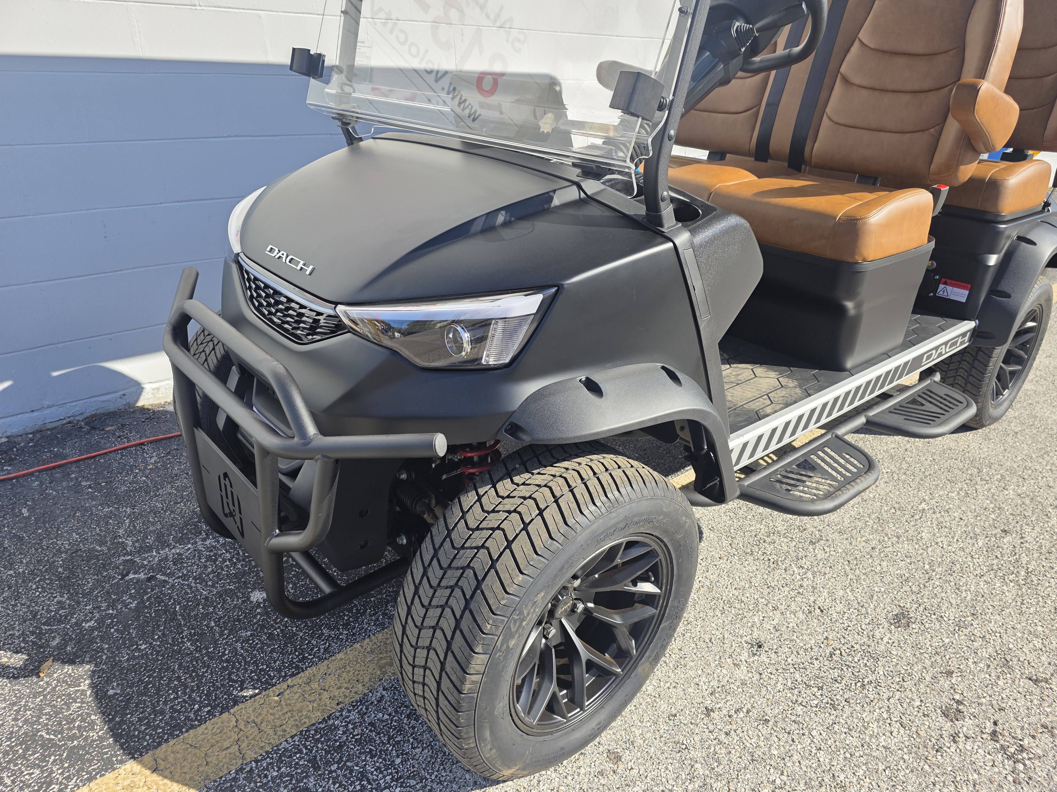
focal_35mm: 23
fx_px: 702
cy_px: 396
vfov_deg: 58.9
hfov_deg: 73.9
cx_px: 528
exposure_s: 1/4333
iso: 80
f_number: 1.7
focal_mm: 6.3
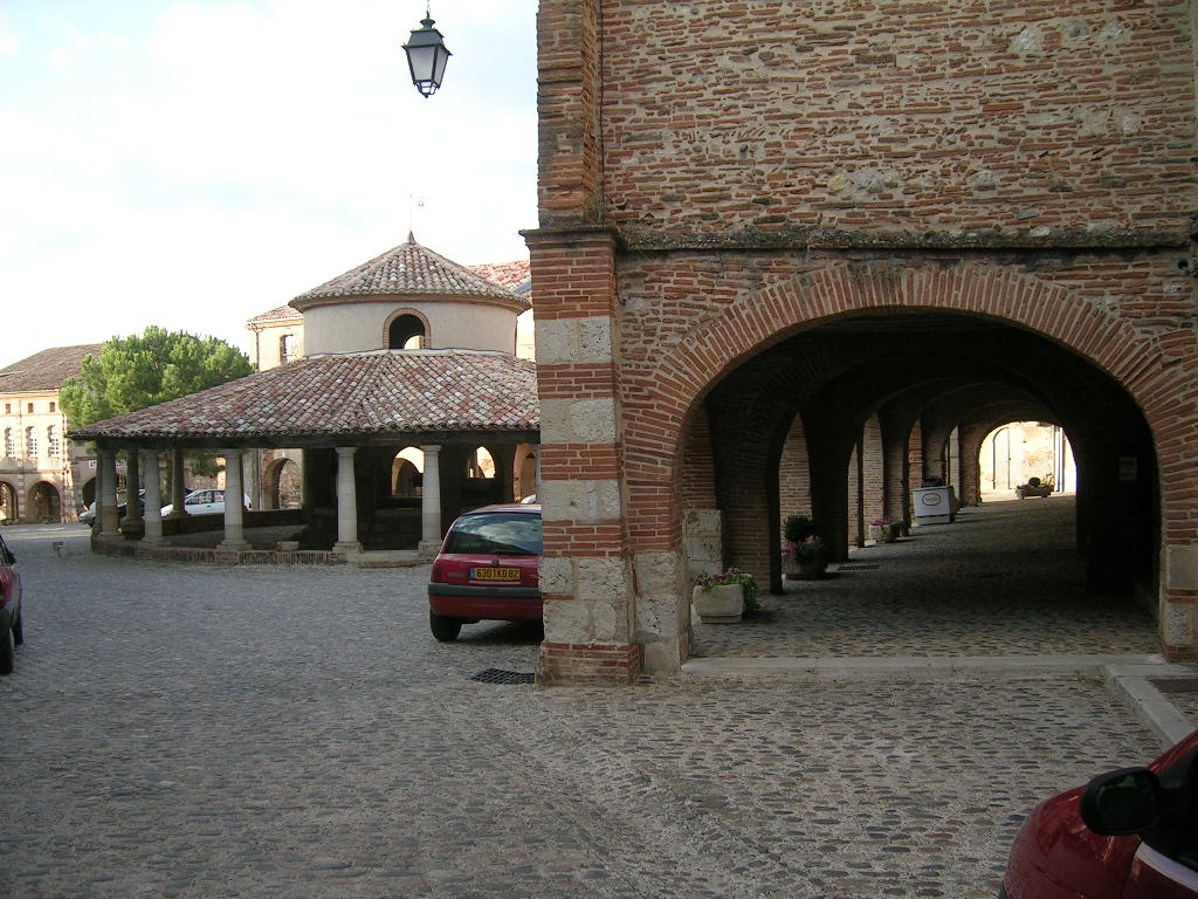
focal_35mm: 35
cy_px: 450
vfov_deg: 40.7
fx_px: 1211
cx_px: 599
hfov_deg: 52.6
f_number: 2.8
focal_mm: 5.4
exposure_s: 1/171
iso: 50
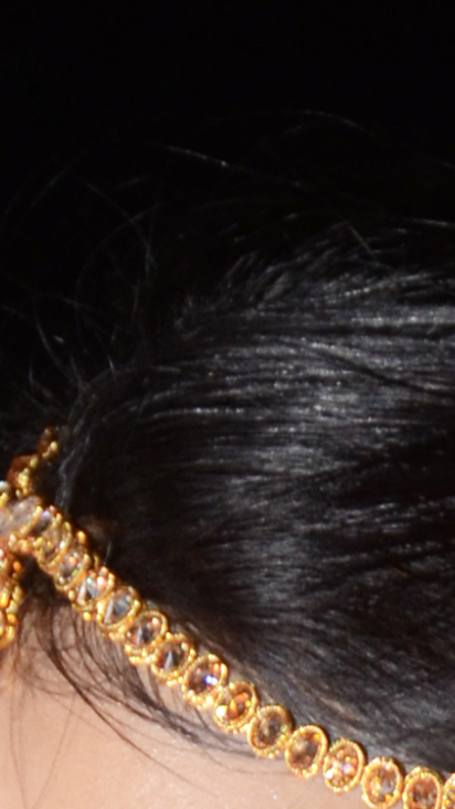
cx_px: 182
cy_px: 2446
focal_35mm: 506
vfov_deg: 4.1
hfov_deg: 2.4
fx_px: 10859
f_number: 6.3
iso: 640
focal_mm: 48
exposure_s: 1/125
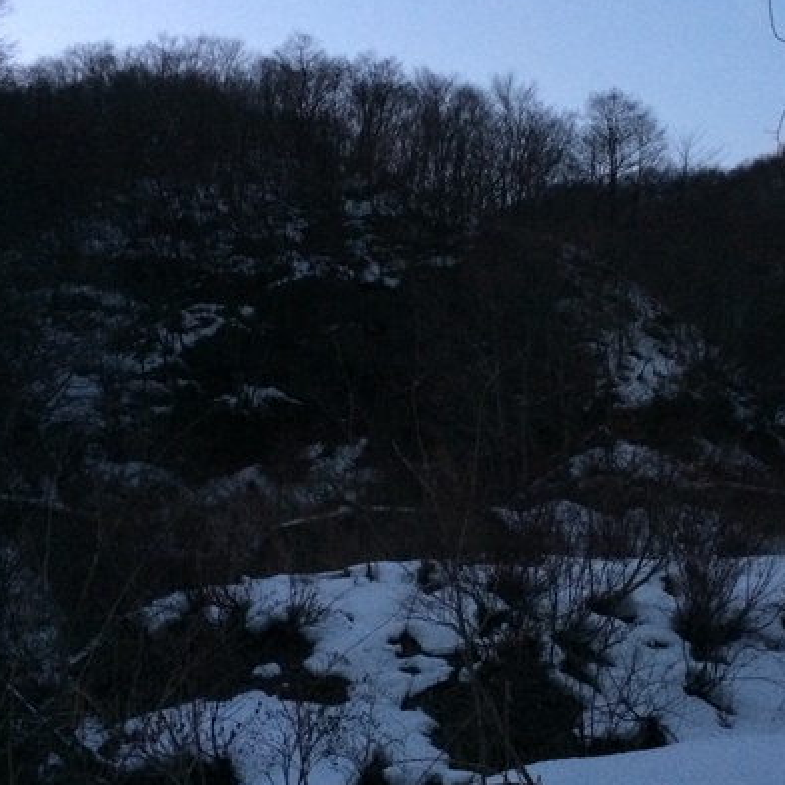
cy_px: 320
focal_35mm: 54
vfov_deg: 31.6
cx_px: 501
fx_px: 1385
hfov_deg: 31.5
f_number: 2.2
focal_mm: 4.12
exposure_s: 1/15
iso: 320
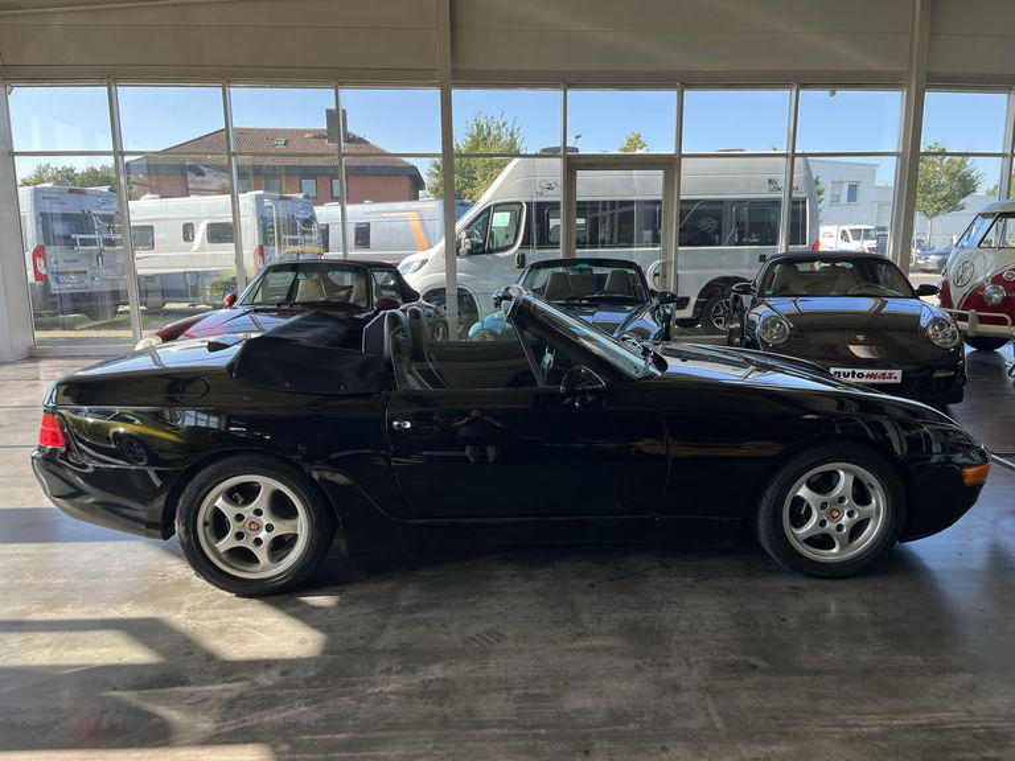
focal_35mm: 26
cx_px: 508
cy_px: 380
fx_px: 762
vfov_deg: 53.1
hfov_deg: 67.3
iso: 50
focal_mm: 5.1
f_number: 1.6
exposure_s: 1/452
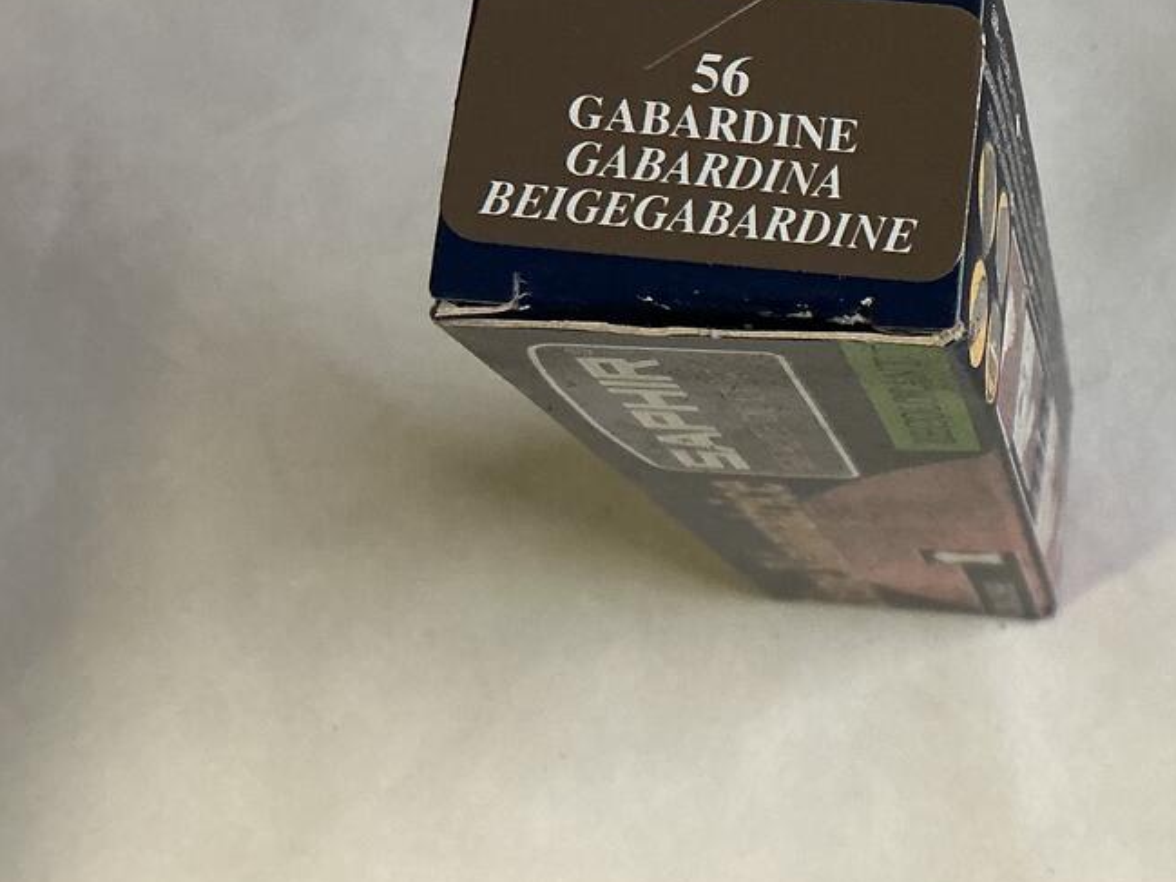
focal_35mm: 67
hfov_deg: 27.4
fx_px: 2277
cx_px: 1152
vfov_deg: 21.7
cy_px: 216
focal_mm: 3
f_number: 1.8
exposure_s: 1/50
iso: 125
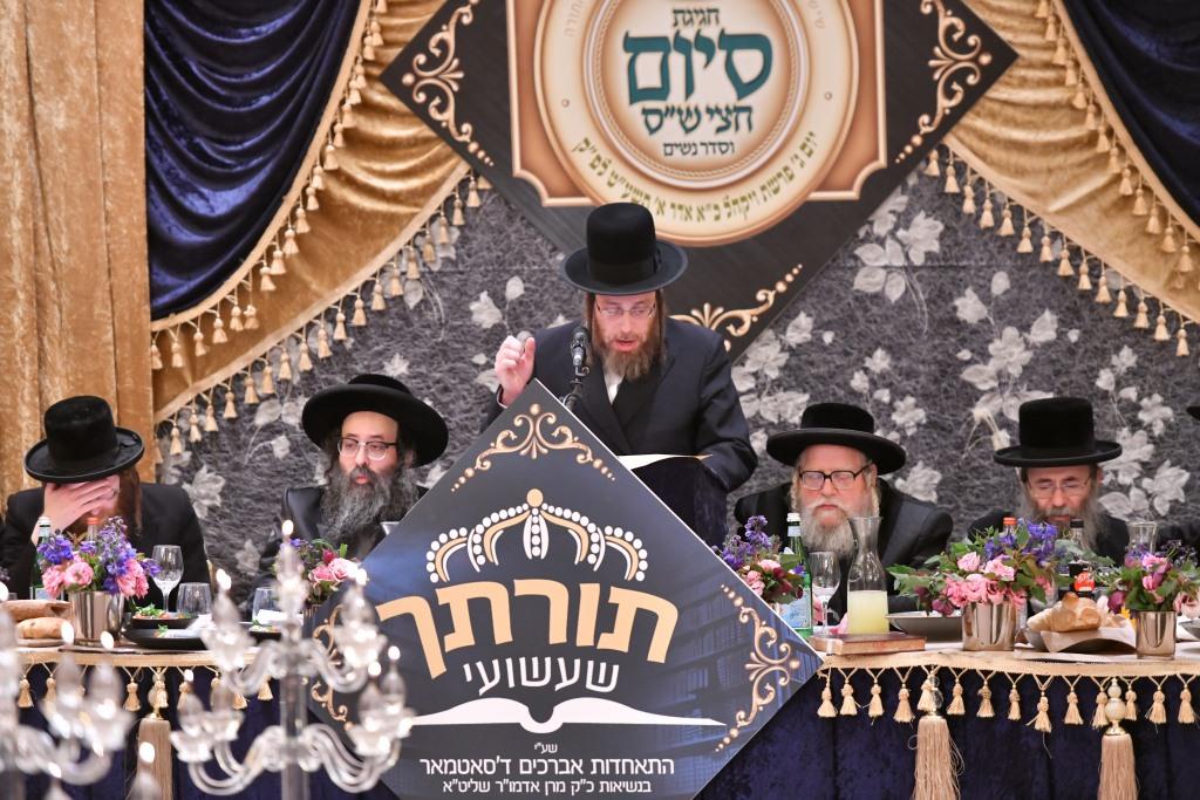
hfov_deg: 12.1
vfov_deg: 8.1
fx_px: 5667
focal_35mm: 170
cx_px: 600
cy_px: 400
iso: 2500
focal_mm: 170
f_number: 3.2
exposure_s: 1/125
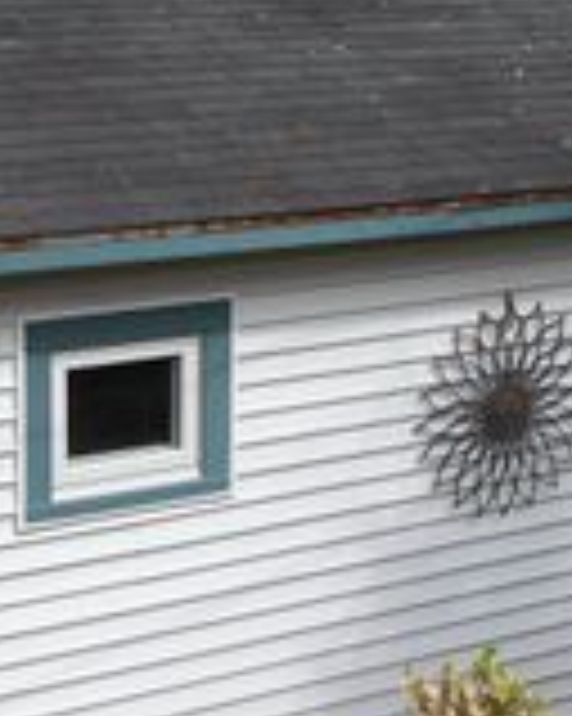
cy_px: 221
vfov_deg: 18.1
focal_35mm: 106
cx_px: 288
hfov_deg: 14.5
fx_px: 2245
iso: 200
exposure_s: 1/250
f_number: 8
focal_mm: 24
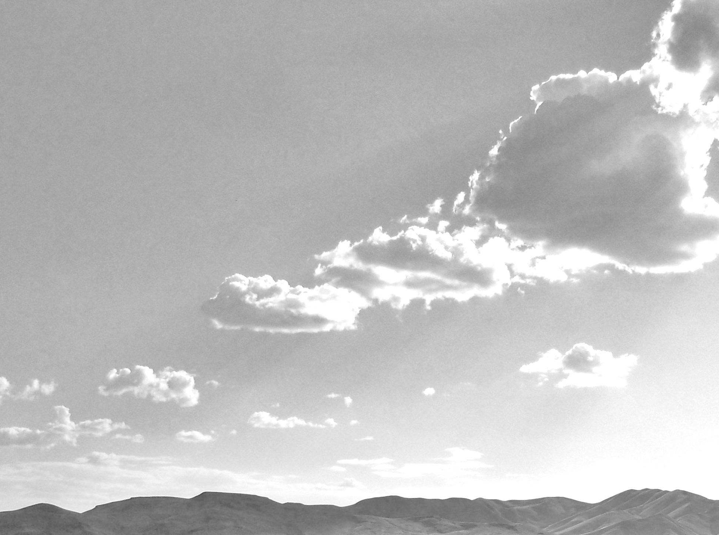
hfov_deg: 35.6
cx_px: 384
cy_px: 475
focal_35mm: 54
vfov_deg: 26.1
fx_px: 1119
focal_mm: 4.1
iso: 80
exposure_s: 1/1250
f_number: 3.3
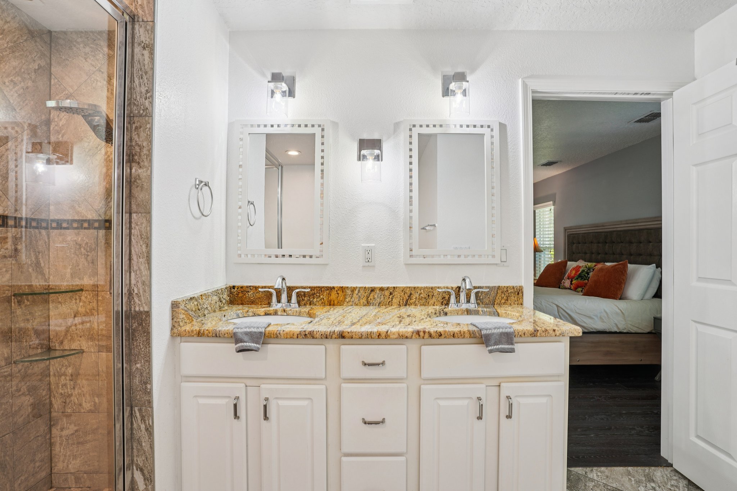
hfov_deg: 93.3
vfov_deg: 70.4
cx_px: 368
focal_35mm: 17
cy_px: 246
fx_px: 348
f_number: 8
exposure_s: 1/6
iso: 100
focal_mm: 17
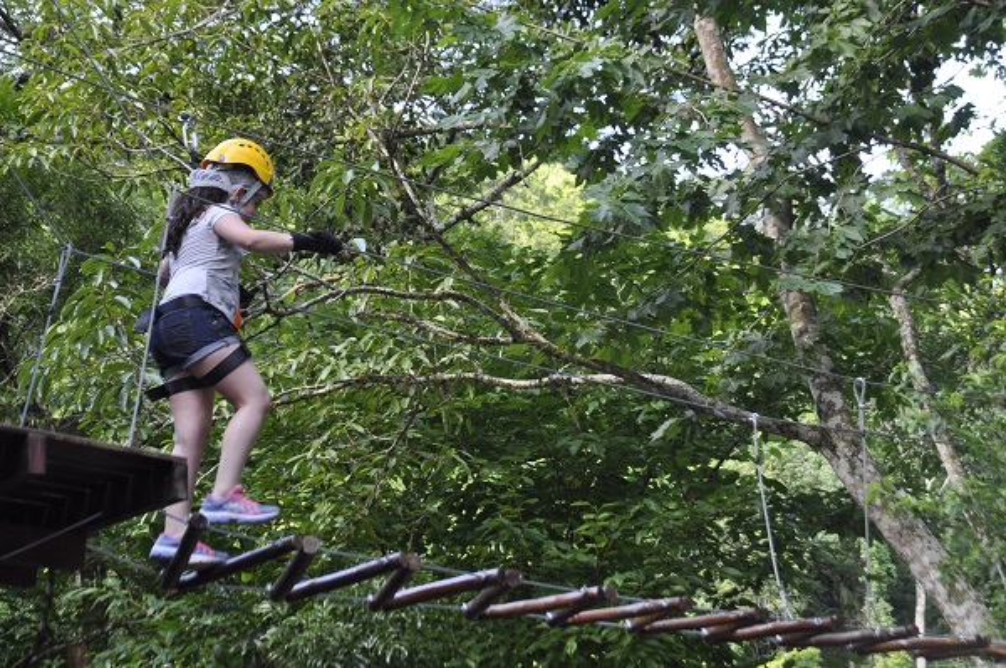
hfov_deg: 20.6
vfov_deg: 13.8
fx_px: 2762
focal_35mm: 99
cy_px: 334
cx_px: 503
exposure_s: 1/125
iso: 500
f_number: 5.3
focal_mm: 66
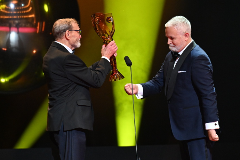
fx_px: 2000
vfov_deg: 4.6
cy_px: 80
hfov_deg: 6.9
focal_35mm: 300
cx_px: 120
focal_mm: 200
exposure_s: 1/250
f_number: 4
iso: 5000
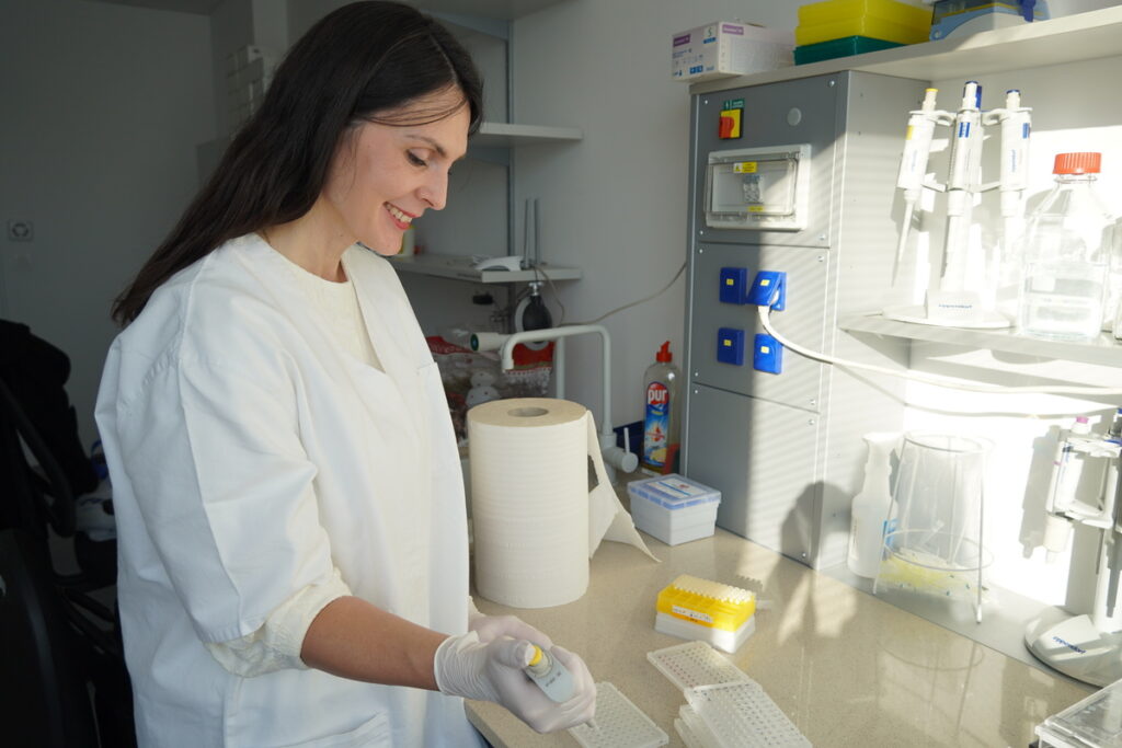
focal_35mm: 27
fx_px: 842
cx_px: 561
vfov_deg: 47.9
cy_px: 374
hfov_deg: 67.4
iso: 100
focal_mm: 18
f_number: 4
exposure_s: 1/160
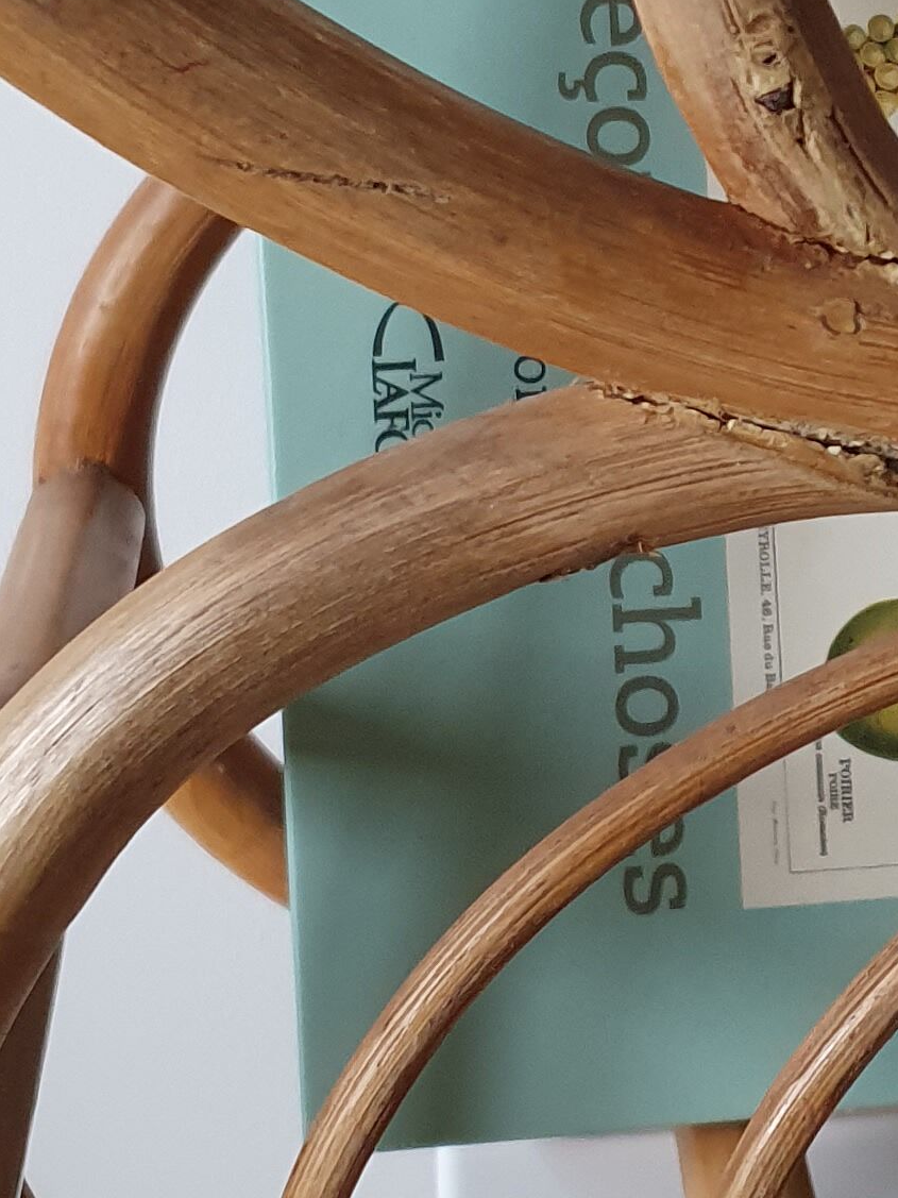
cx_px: 943
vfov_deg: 20.9
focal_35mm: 93
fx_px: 3217
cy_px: 297
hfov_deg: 15.5
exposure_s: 1/40
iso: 250
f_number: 1.5
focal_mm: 4.32
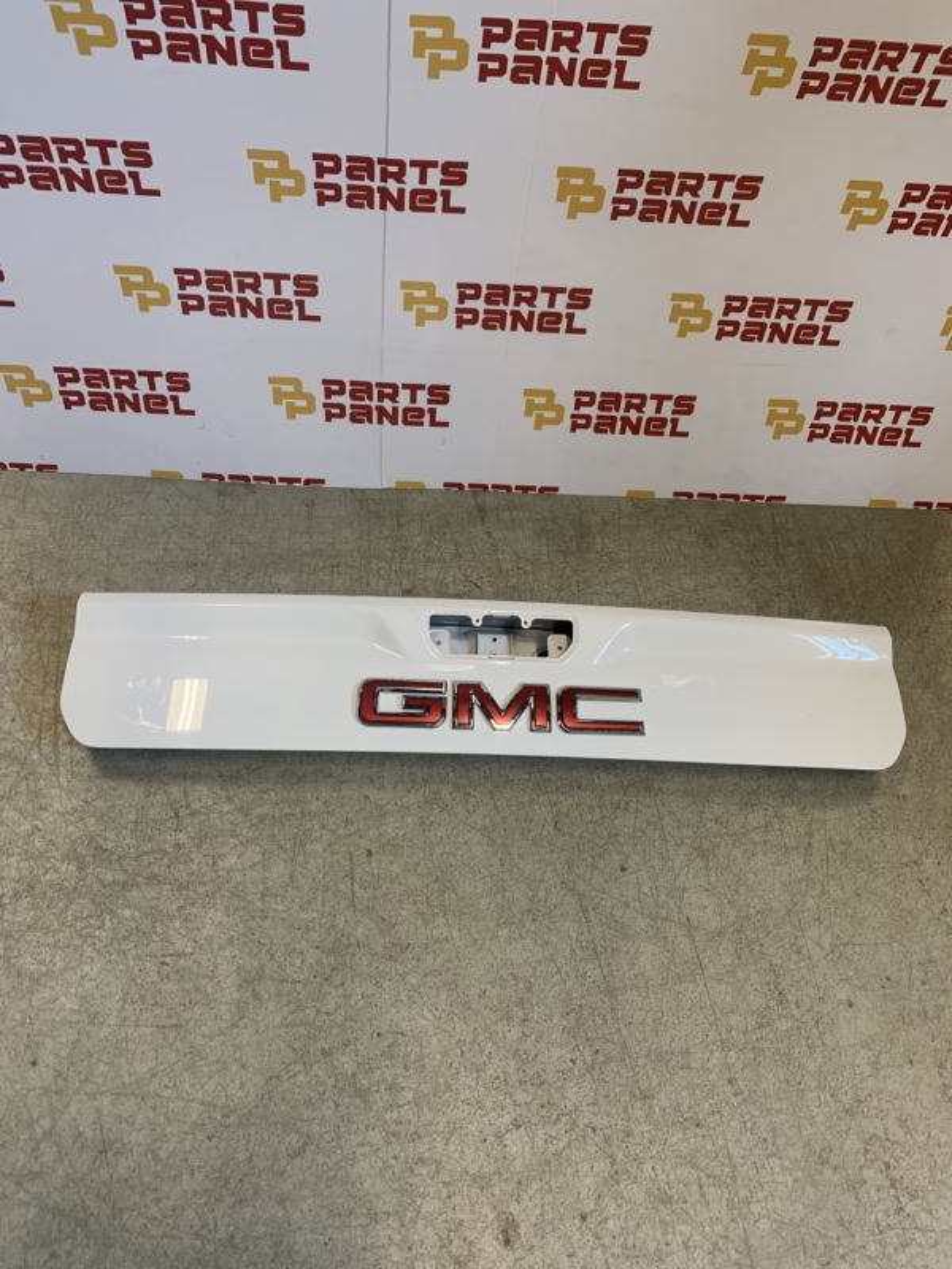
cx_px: 476
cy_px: 634
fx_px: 953
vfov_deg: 67.3
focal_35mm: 26
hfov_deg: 53.1
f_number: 1.8
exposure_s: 1/60
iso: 200
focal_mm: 4.25
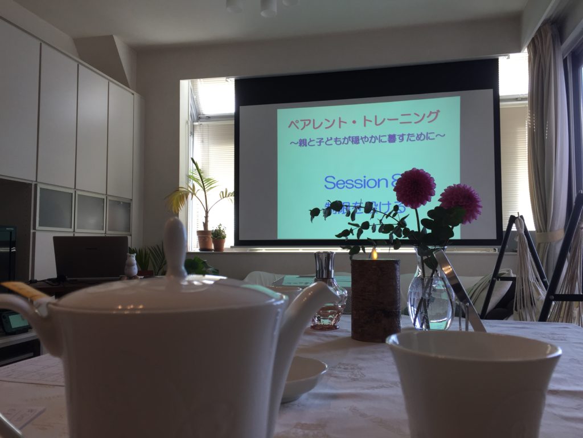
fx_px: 488
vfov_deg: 48.2
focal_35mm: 29
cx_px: 292
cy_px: 219
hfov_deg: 61.7
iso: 40
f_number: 2.2
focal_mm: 4.15
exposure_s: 1/120
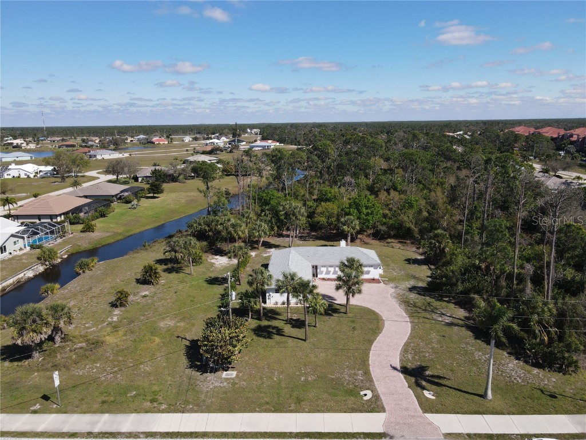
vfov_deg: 56.8
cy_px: 220
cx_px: 293
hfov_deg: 71.6
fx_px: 406
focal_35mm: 24
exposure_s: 1/800
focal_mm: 4.5
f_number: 2.8
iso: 100
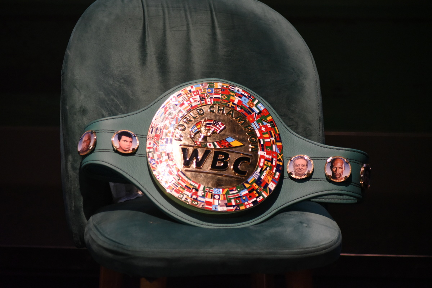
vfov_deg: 10.2
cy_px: 144
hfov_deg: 15.2
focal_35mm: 135
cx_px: 216
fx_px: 1620
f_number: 4.2
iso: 6400
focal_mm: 135
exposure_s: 1/125
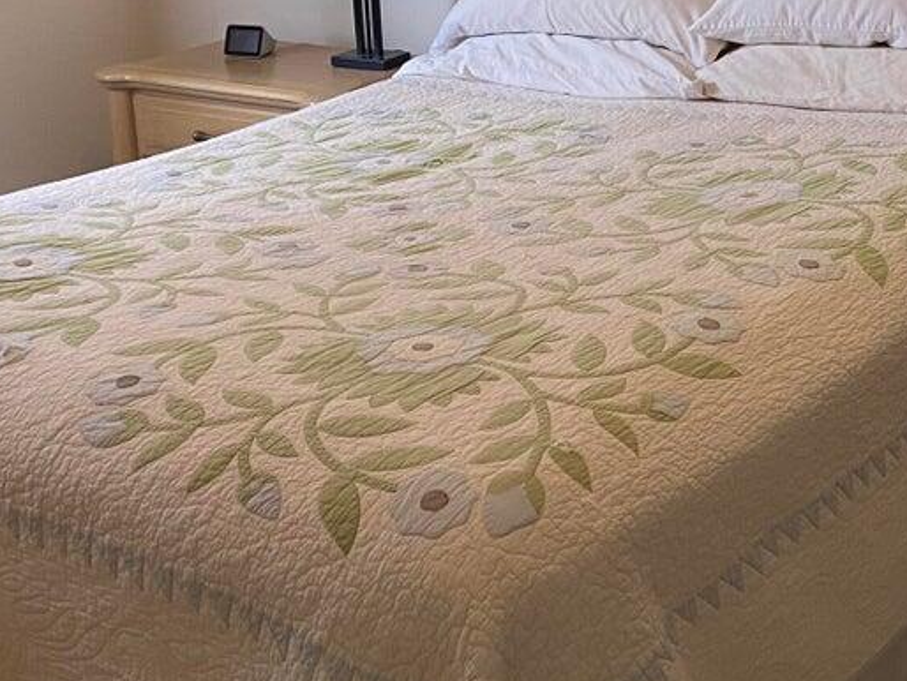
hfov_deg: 28.1
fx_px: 1809
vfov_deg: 20.9
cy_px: 79
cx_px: 511
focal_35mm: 69
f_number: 1.8
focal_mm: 4.25
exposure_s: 1/60
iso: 125
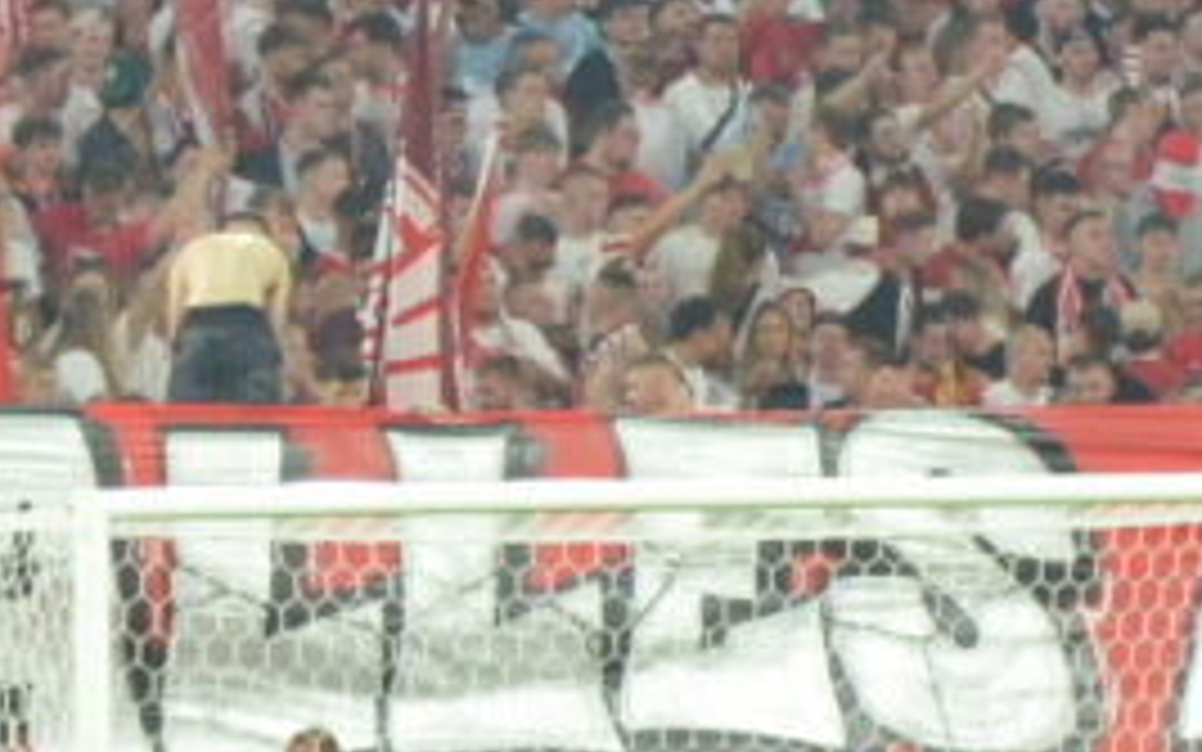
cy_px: -99
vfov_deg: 2.2
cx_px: 1292
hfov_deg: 3.5
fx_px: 19757
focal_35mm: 603
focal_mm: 66
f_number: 5.3
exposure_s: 1/200
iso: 1600
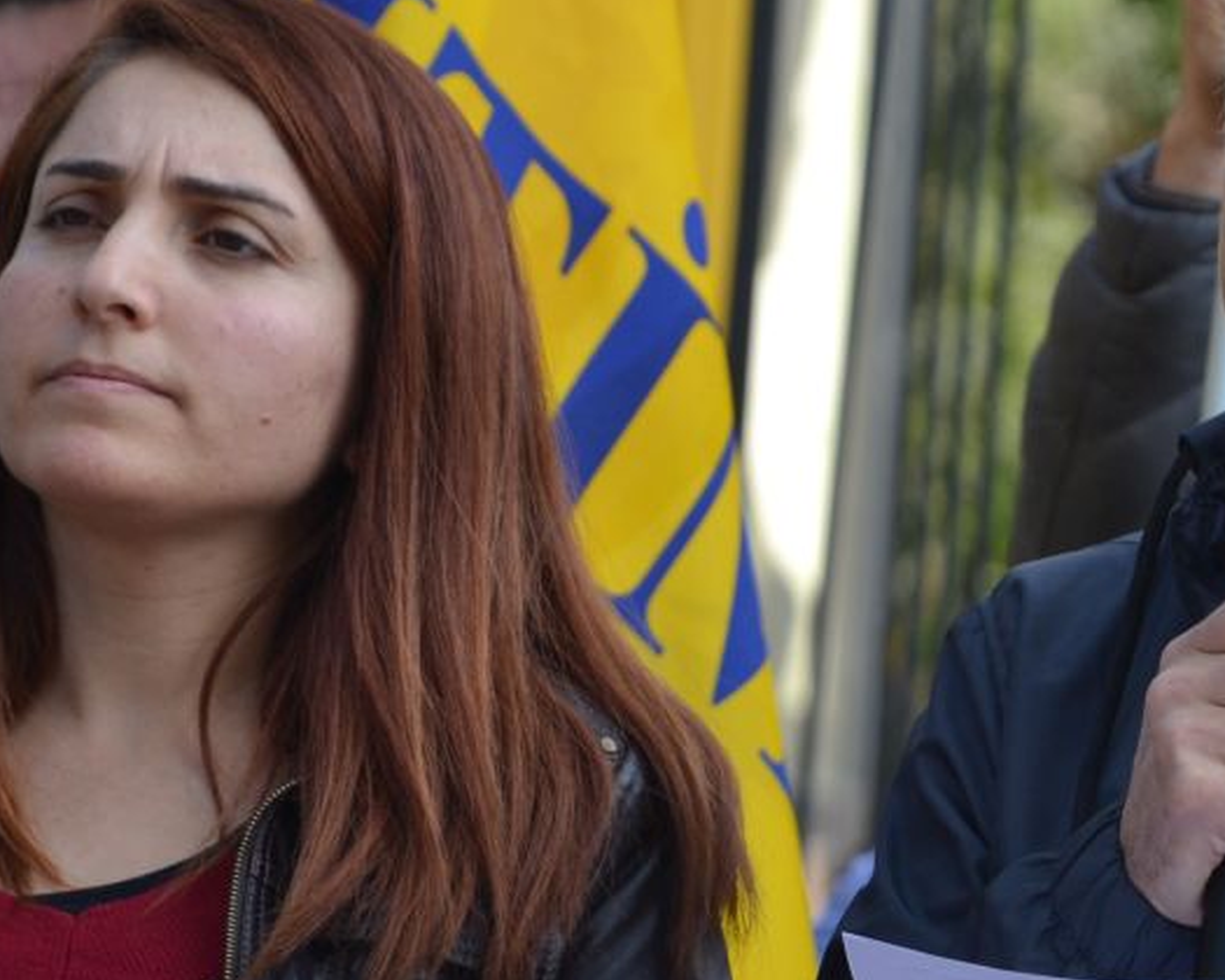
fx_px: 14175
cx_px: 938
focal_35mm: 391
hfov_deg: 4.9
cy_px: 523
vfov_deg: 4.0
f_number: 5.6
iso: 400
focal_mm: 135
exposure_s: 1/500
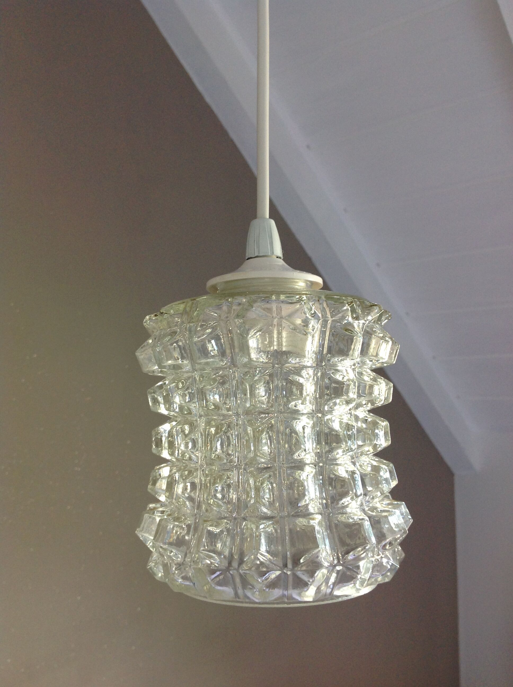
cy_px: 344
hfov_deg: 40.6
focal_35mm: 35
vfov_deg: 52.7
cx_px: 256
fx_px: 693
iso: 80
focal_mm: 4.28
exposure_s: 1/15
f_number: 2.4
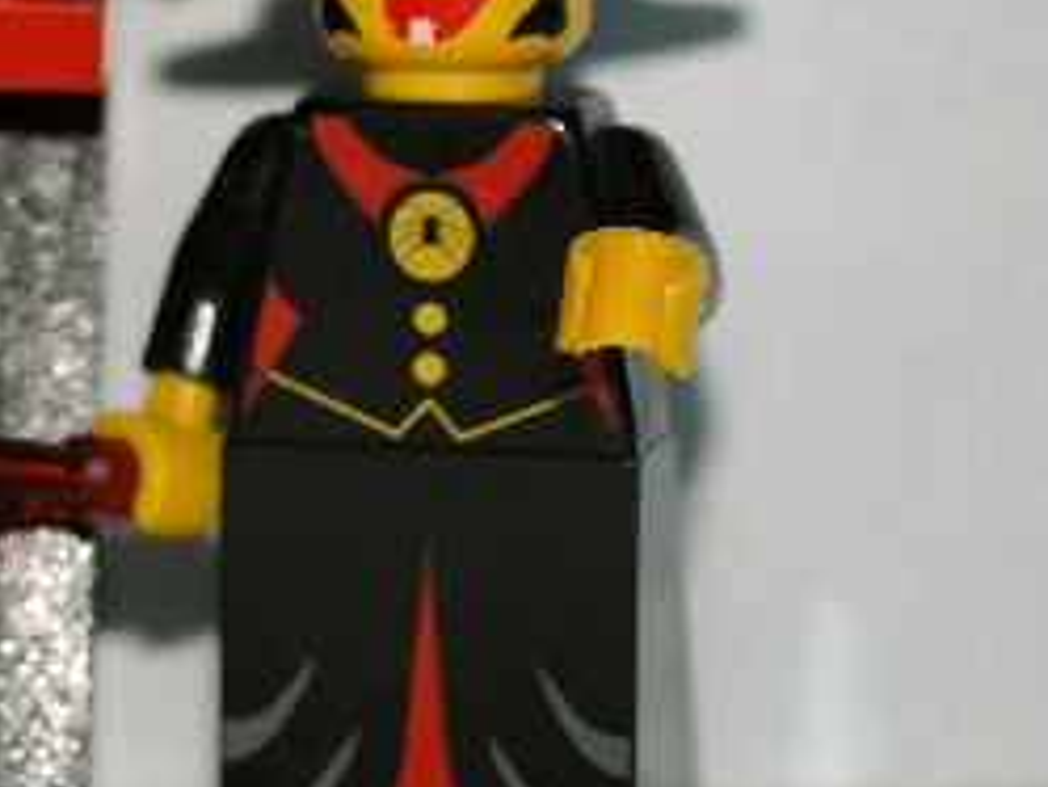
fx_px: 6724
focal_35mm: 222
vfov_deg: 6.7
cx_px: -177
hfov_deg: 8.8
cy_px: 185
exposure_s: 1/125
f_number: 6.3
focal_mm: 60
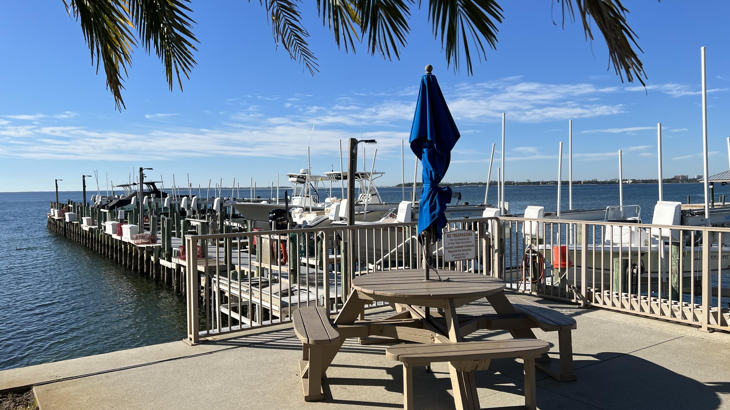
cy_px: 212
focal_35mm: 29
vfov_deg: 40.2
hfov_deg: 66.1
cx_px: 363
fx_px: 561
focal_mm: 5.7
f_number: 1.5
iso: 50
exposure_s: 1/6211
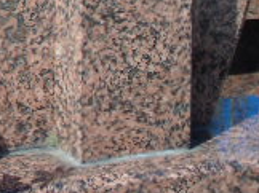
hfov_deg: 4.6
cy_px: -182
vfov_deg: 3.4
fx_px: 3190
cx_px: -219
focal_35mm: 427
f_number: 4.4
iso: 80
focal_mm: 19
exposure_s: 1/320
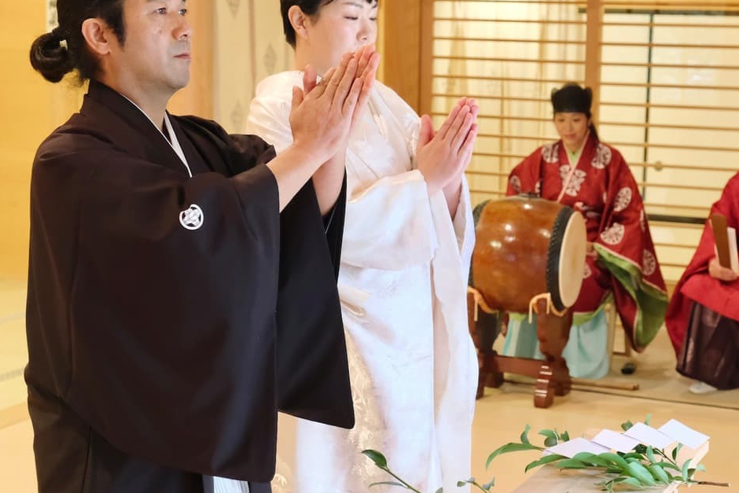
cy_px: 255
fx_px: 1478
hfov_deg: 28.0
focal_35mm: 72
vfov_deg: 18.9
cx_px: 455
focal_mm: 31.1
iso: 3200
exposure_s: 1/30
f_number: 4
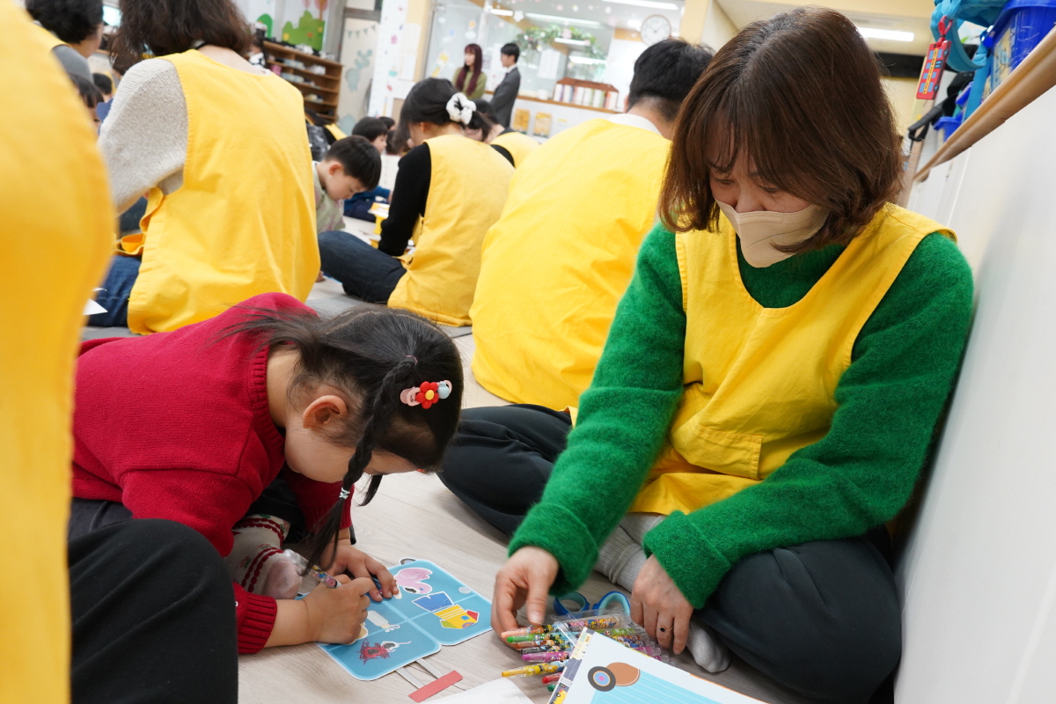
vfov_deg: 46.4
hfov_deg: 65.5
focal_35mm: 28
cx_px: 528
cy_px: 352
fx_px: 821
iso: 2500
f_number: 7.1
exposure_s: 1/40
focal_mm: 28
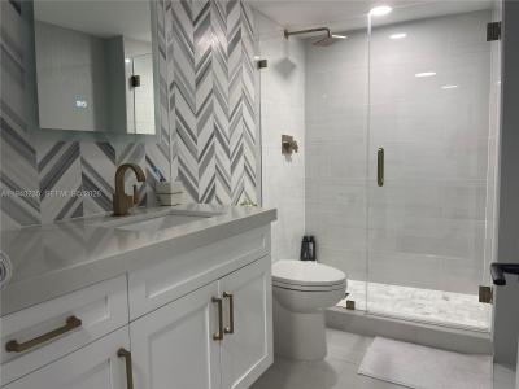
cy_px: 194
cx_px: 260
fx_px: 390
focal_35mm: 26
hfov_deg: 67.3
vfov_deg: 53.1
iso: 64
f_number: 1.6
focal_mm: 5.1
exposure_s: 1/60
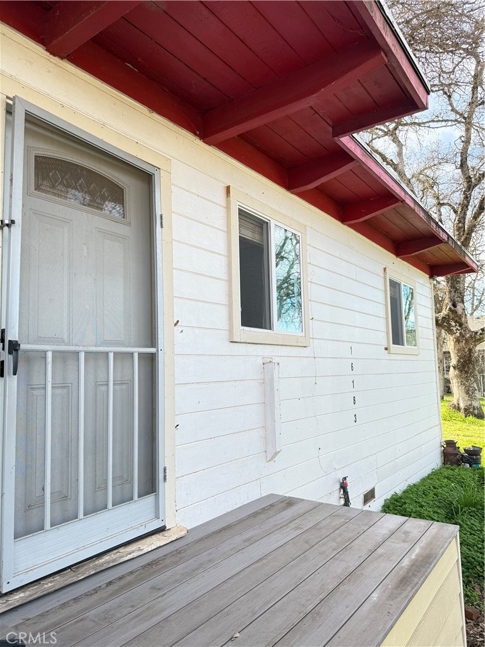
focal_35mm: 24
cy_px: 324
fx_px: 448
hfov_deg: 56.8
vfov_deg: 71.6
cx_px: 242
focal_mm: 6.76
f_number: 1.78
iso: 80
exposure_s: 1/360
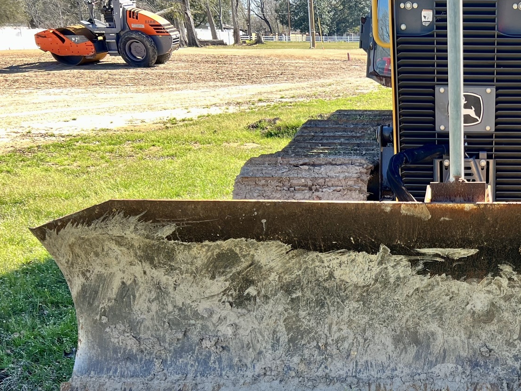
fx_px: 707
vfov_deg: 29.9
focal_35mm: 47
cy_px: 329
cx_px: 465
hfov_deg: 37.8
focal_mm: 5.7
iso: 50
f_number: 1.5
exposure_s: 1/407
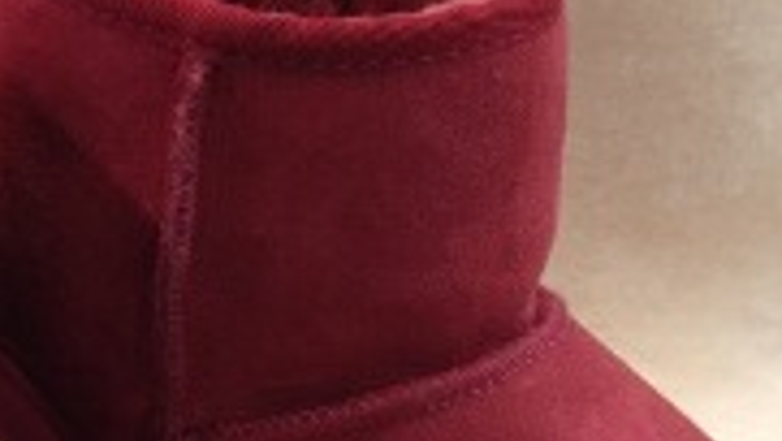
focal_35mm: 135
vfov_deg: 8.9
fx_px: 2801
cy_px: 510
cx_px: -281
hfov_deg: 15.1
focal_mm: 4.28
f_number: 2.4
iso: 64
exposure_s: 1/25
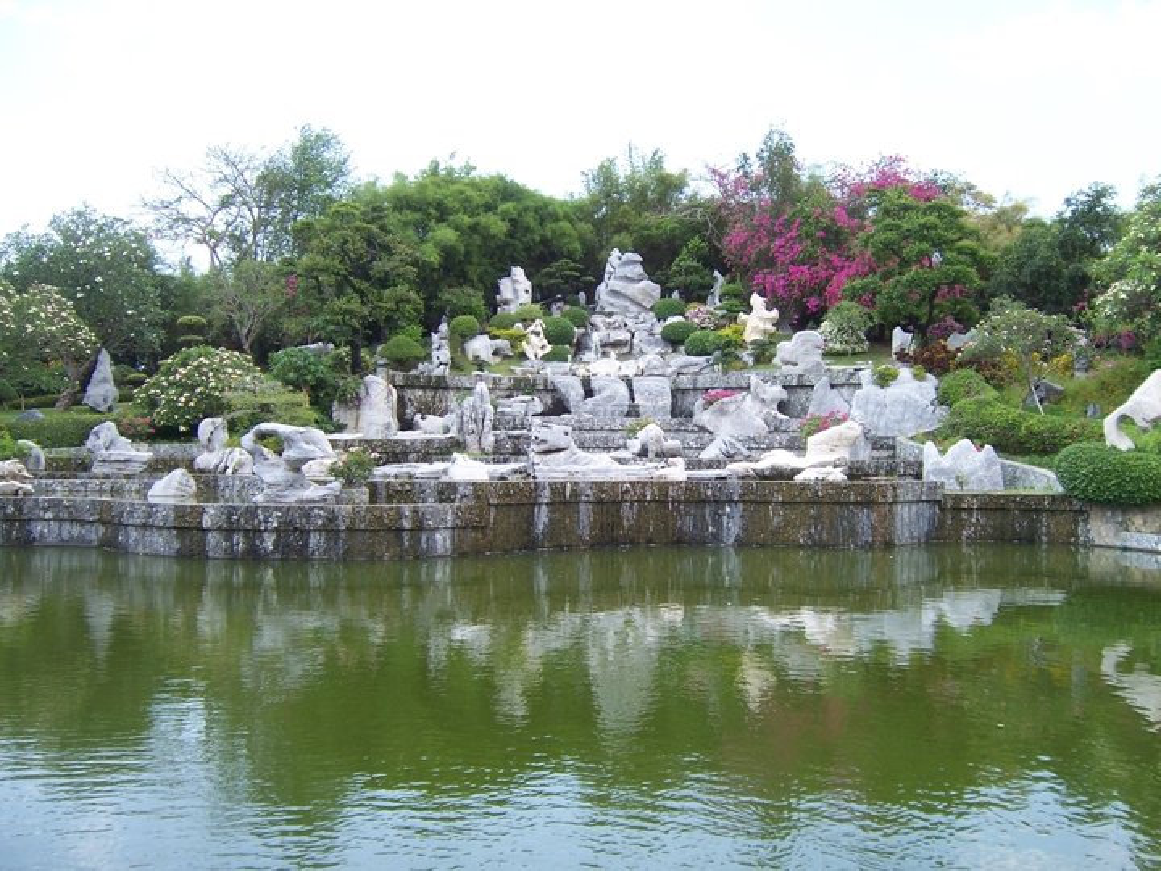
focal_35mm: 36
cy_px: 436
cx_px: 580
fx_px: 1207
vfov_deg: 39.7
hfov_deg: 51.4
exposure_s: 1/320
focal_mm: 6.2
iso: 80
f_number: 2.8
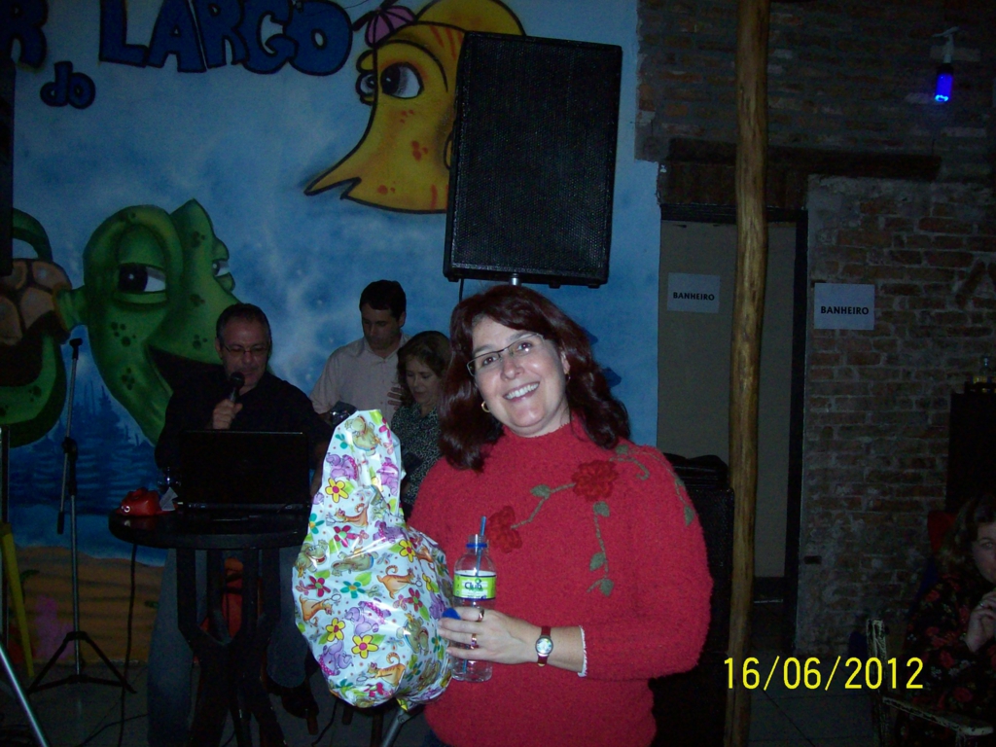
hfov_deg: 51.4
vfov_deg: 39.7
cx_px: 498
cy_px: 374
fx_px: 1036
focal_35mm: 36
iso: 200
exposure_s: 1/64
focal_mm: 6
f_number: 2.7
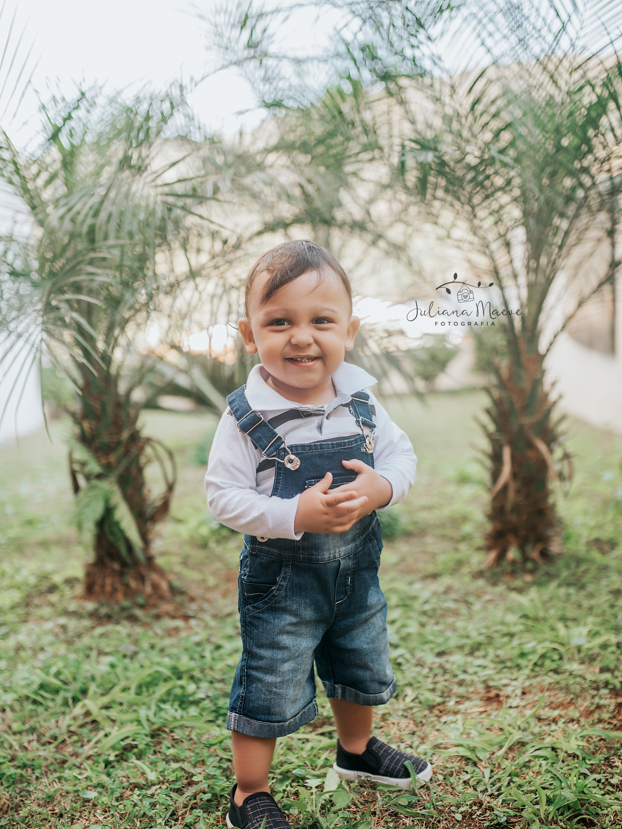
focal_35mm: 38
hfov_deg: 37.7
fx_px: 910
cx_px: 311
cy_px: 465
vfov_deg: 48.9
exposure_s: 1/200
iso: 125
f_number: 2
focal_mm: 35
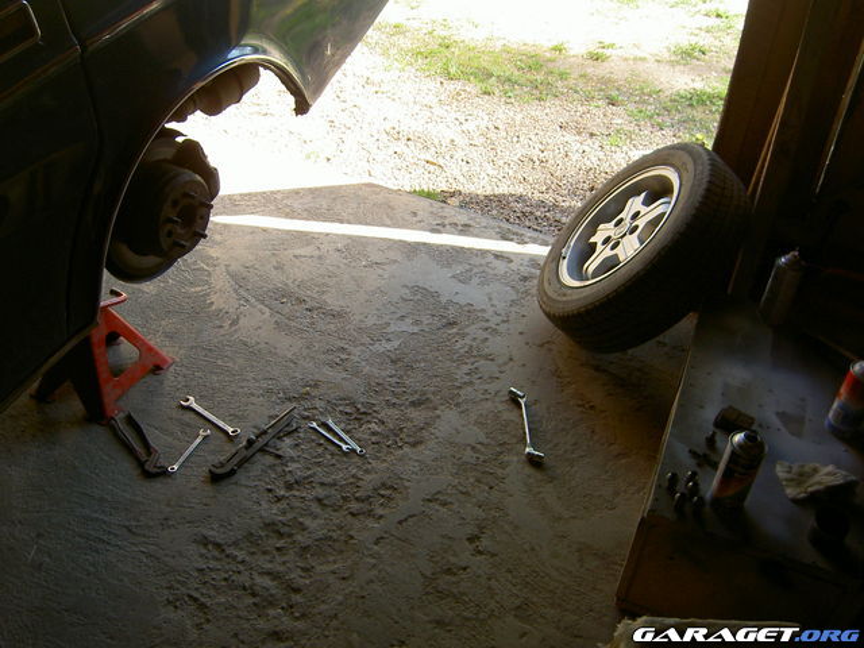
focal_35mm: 34
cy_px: 324
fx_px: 849
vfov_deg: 41.8
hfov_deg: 54.0
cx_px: 432
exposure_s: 1/125
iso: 100
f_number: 2.8
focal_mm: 5.6
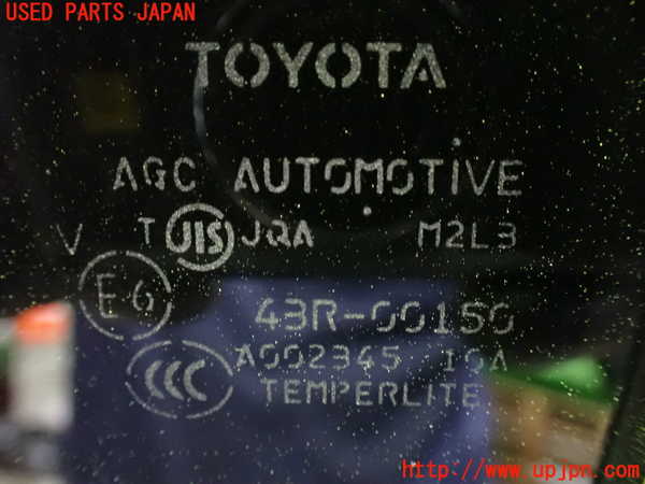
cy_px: 242
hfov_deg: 56.8
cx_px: 322
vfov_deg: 44.2
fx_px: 596
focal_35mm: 32
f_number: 2.4
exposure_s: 1/8
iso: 1600
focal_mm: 5.79
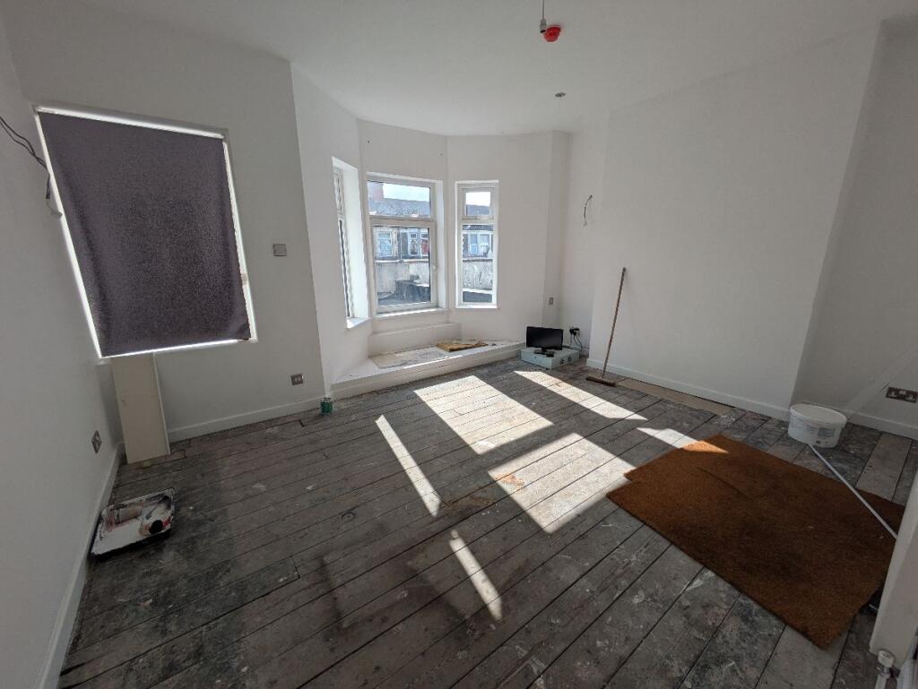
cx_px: 459
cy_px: 344
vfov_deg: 85.7
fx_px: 371
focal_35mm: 14
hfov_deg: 102.0
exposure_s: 1/859
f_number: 2.2
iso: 47
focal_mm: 1.83
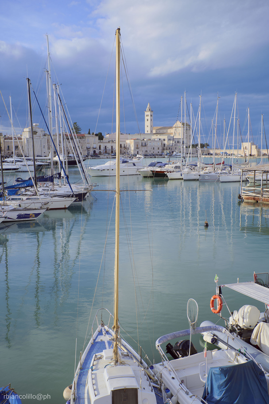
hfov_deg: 35.9
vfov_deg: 51.9
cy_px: 202
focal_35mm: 37
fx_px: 415
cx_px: 134
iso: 100
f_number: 6.3
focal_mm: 37
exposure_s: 1/200
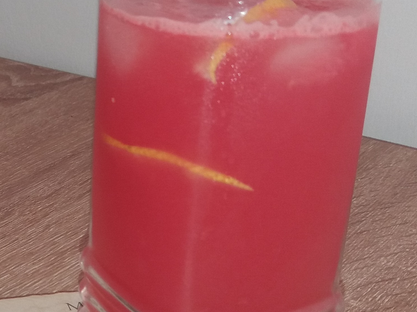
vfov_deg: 18.9
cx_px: -41
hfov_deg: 23.5
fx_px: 939
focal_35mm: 78
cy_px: 172
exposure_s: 1/98
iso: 64
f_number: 1.9
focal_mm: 3.7
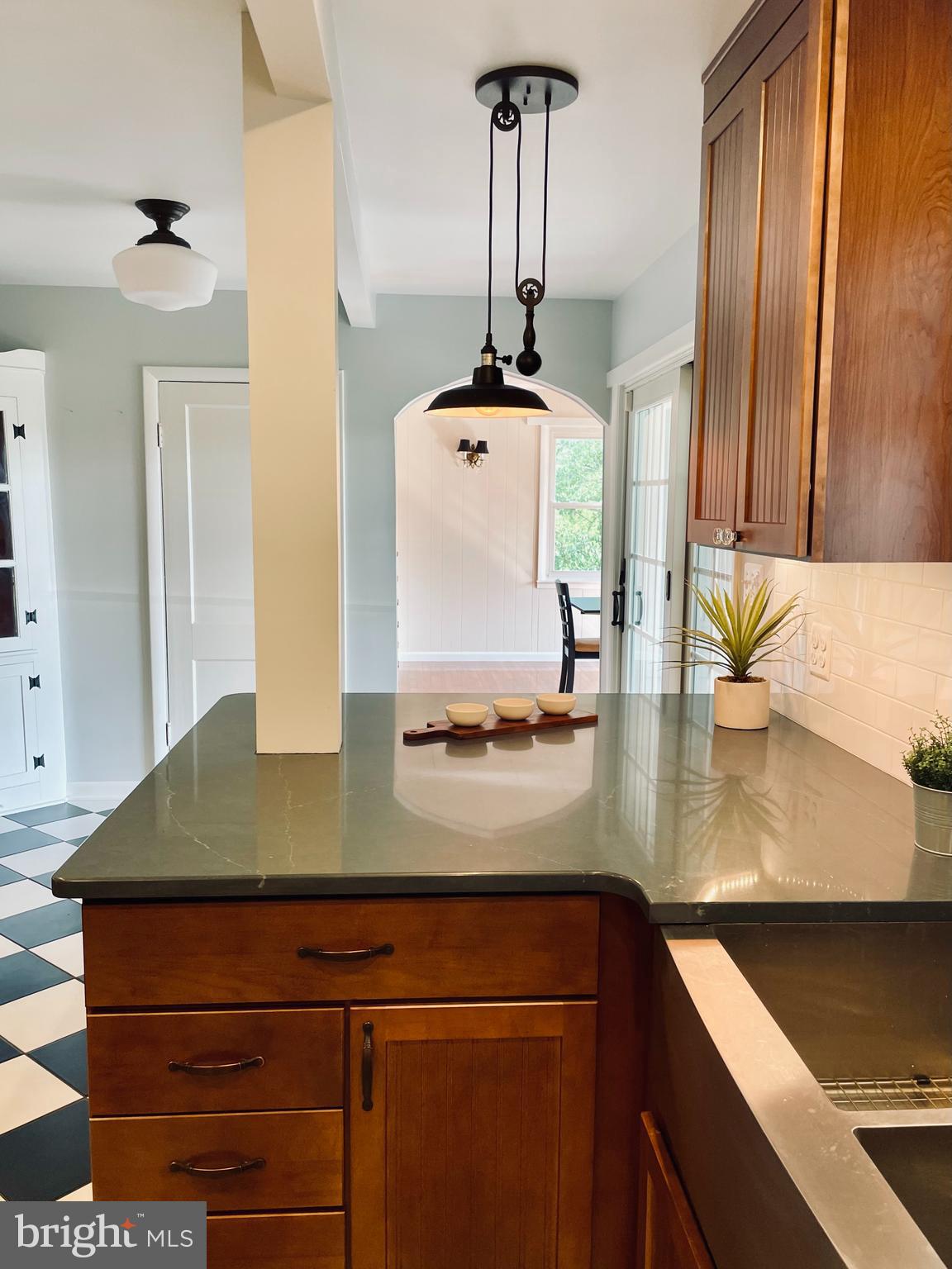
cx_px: 476
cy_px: 634
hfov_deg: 53.1
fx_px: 953
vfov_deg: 67.3
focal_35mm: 26
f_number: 1.6
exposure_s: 1/60
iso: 64
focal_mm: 4.2
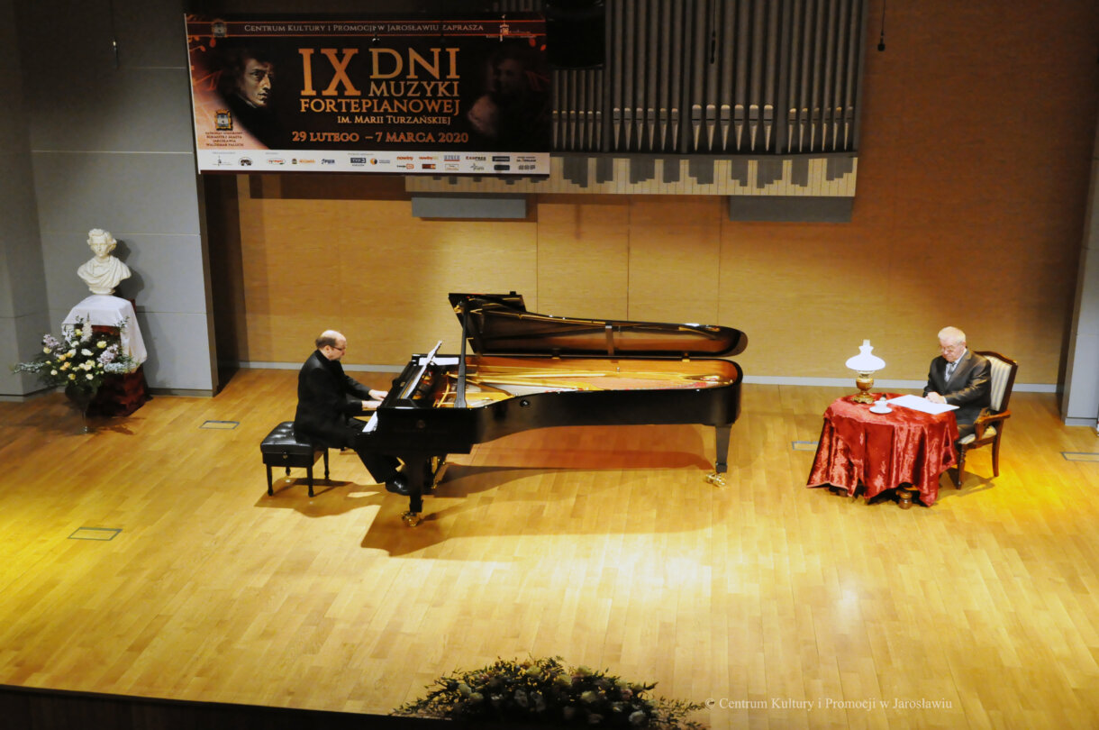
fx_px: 1189
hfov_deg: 49.6
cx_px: 550
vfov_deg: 34.1
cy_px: 365
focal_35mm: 39
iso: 3200
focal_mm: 26
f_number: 7.1
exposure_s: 1/50
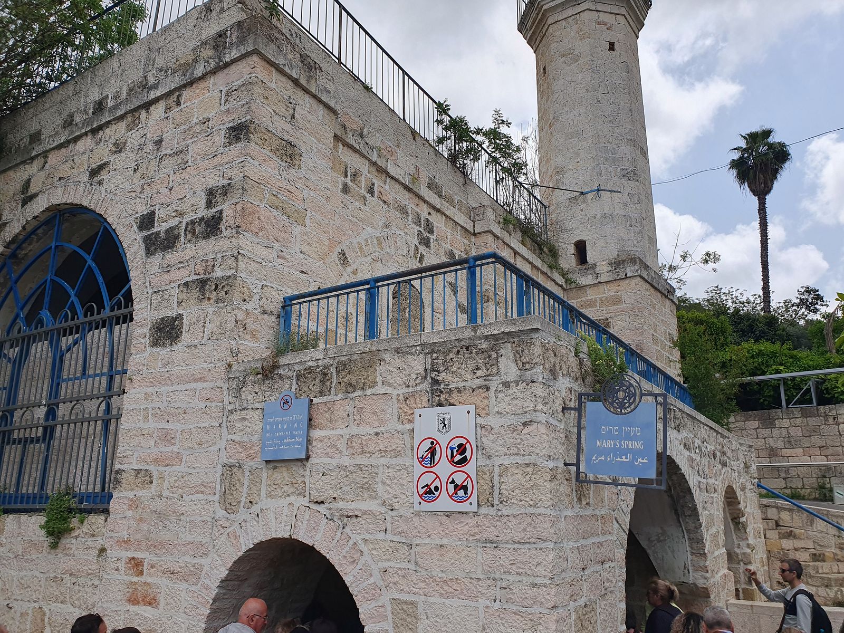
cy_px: 316
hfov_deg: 67.3
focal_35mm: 26
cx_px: 422
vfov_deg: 53.1
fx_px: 634
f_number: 2.4
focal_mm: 4.32
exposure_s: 1/2376
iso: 50
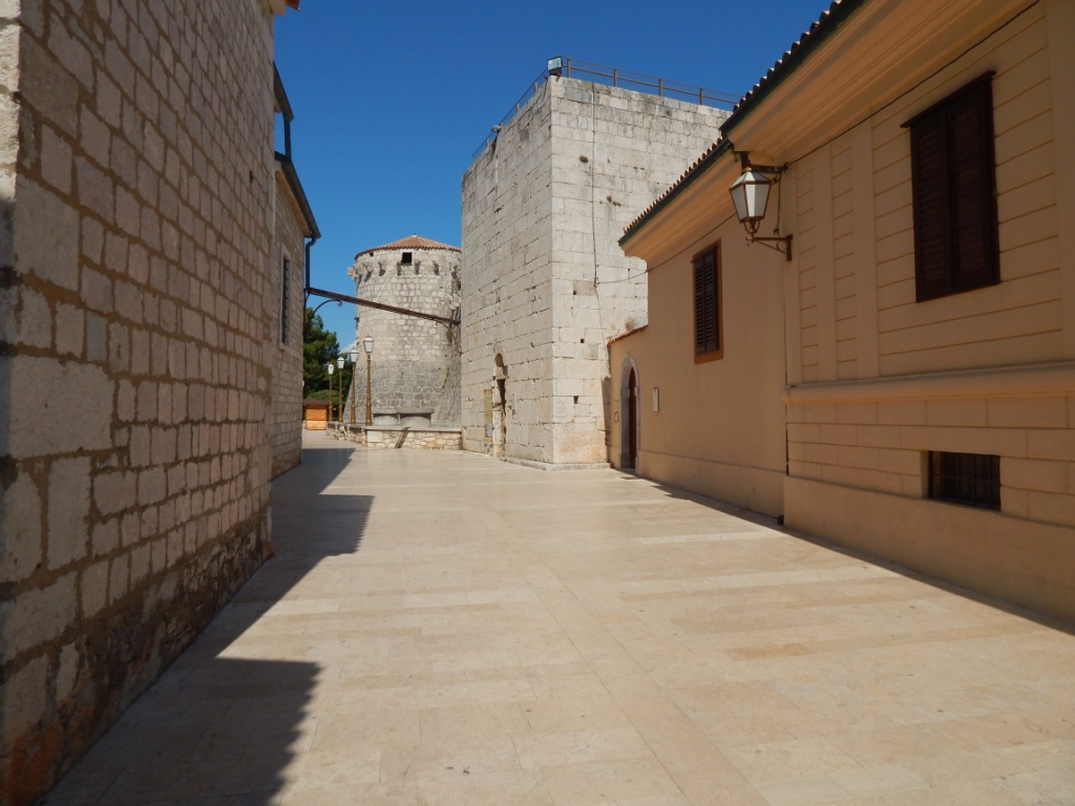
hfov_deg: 76.4
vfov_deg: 61.1
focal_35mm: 22
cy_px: 403
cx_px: 538
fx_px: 683
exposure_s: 1/1000
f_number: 6
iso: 125
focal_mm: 4
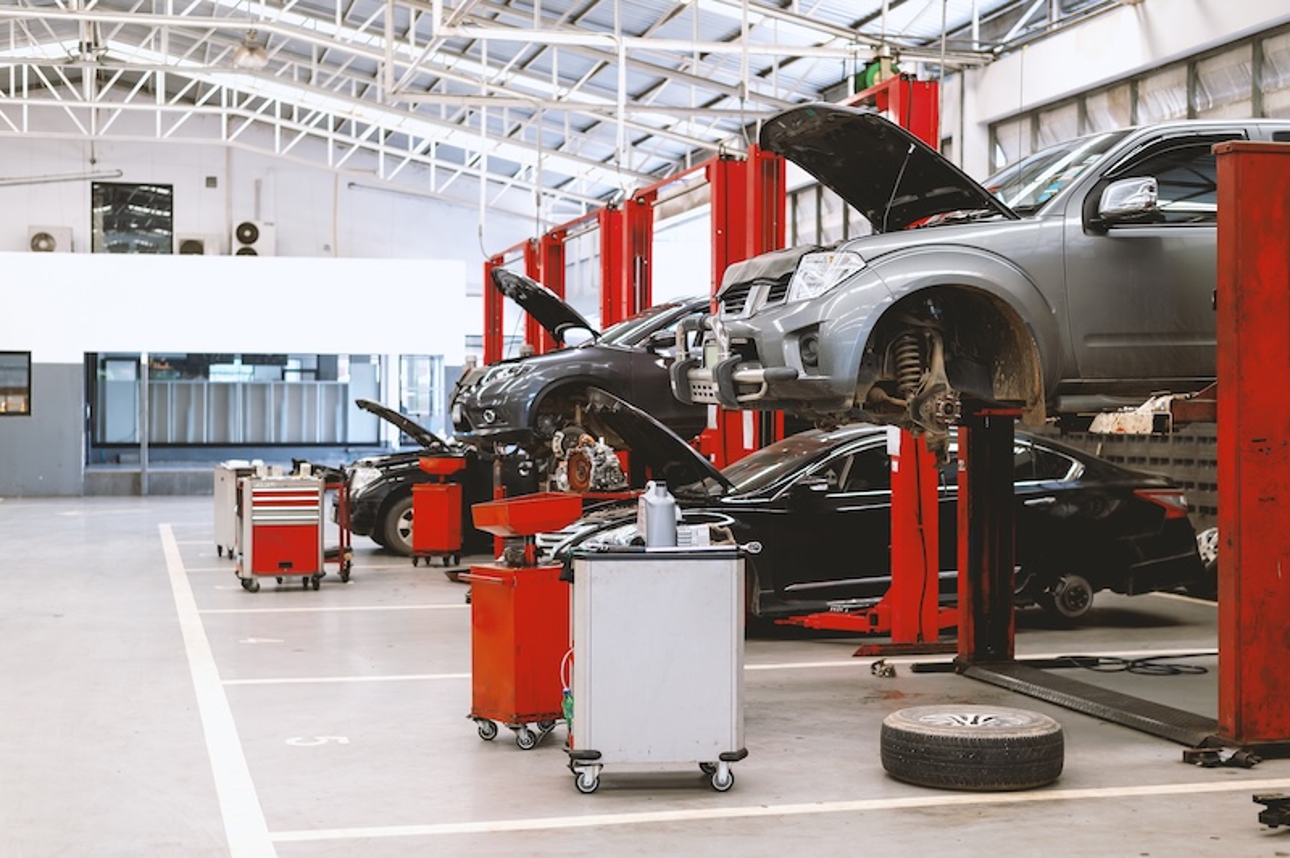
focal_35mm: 50
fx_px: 1790
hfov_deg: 39.6
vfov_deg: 26.9
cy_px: 429
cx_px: 645
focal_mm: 50
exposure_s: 1/125
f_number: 2.8
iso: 100
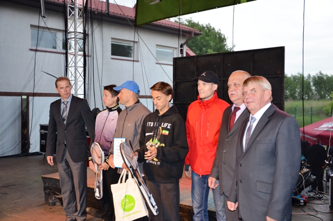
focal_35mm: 39
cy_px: 110
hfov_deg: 49.6
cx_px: 166
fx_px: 360
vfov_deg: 34.1
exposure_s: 1/125
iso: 400
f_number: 4
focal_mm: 26
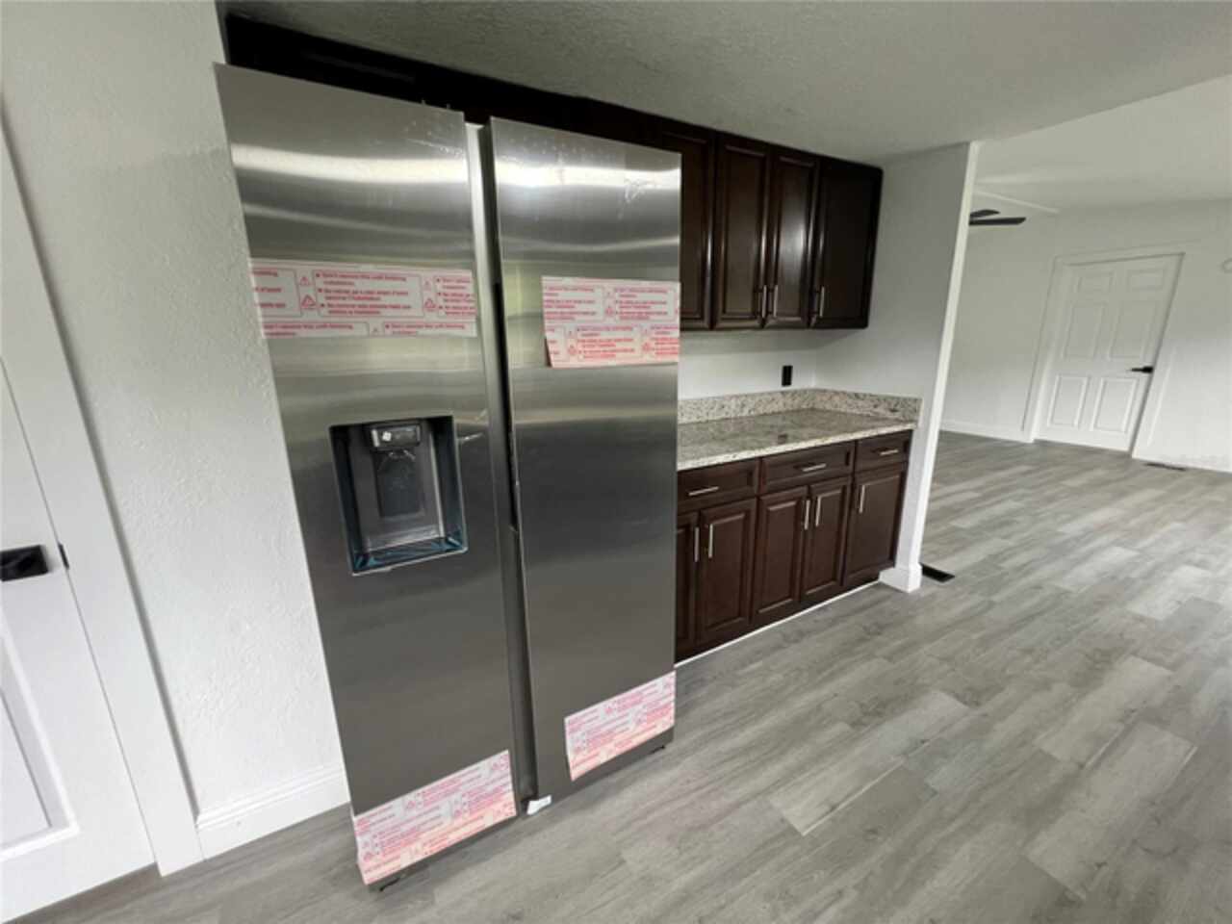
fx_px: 463
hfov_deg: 106.2
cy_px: 462
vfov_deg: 89.9
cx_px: 616
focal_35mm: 13
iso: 250
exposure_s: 1/60
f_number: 1.8
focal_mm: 1.57
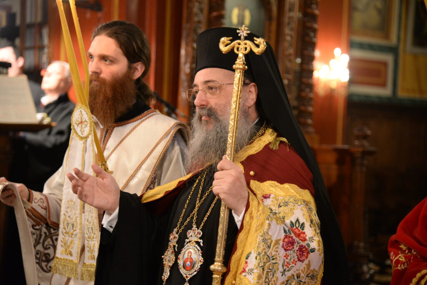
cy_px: 142
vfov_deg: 14.9
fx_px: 1091
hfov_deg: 22.1
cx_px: 214
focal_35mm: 92
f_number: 4
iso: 3200
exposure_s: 1/40
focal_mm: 92
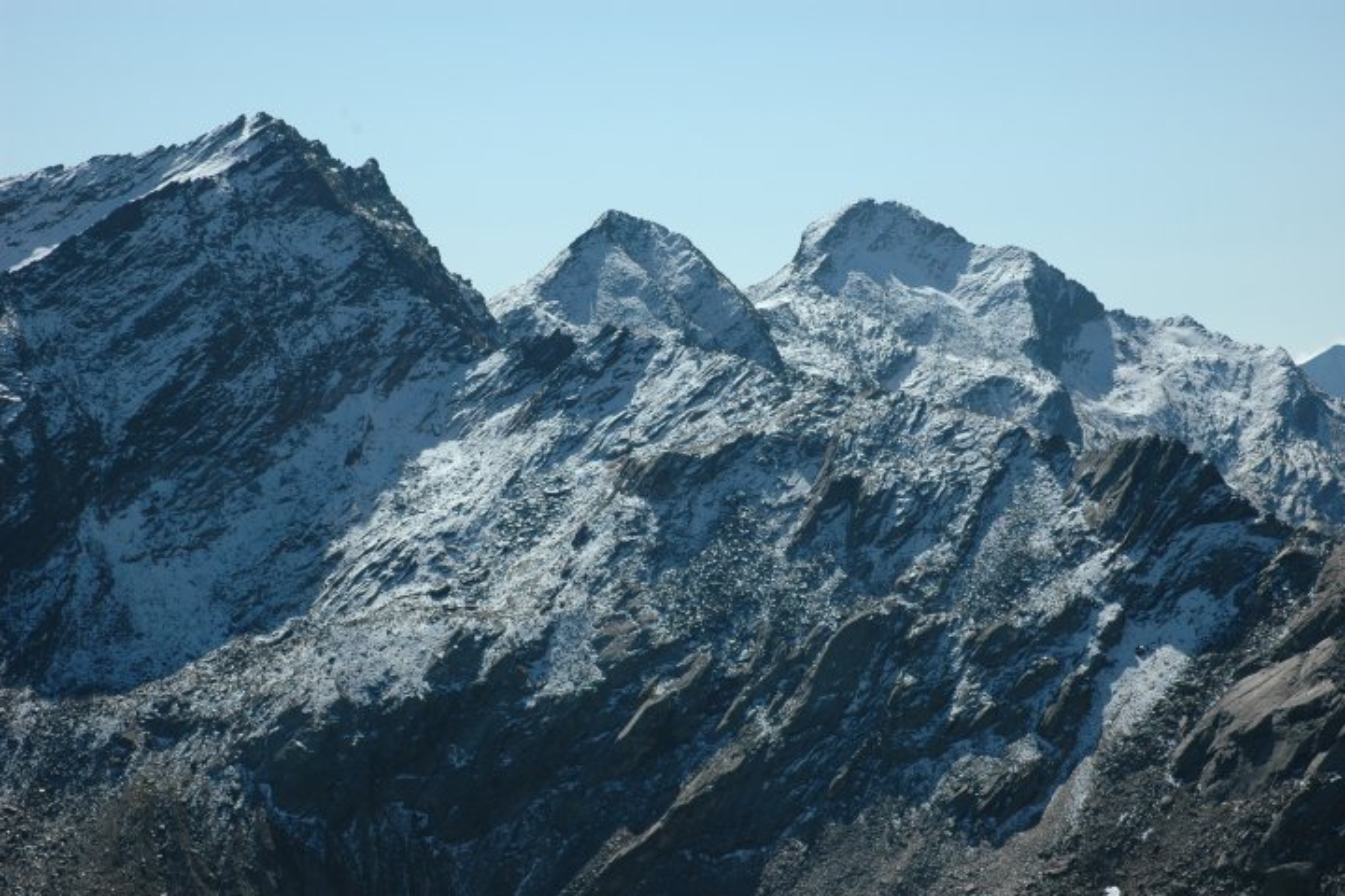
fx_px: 2690
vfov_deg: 18.9
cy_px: 448
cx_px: 672
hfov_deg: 28.1
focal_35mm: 72
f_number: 10
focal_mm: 48
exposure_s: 1/400
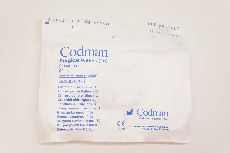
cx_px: 115
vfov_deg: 24.3
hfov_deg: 36.0
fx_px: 354
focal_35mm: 56
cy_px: 76
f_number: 7.1
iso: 800
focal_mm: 37
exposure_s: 1/125
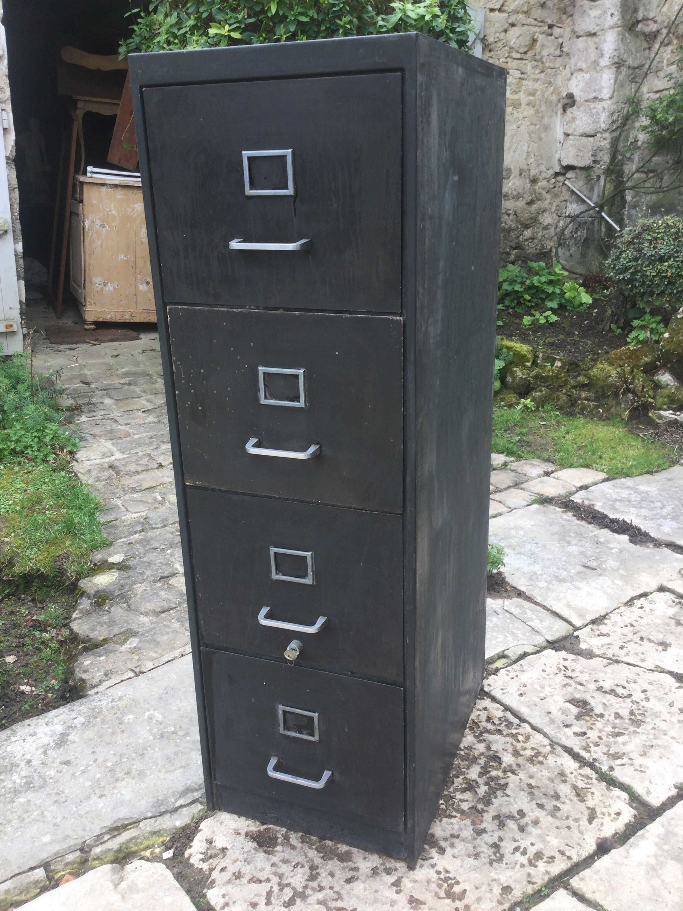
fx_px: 816
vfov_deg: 58.4
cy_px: 456
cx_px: 342
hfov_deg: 45.4
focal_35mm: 31
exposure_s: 1/105
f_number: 2.4
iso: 25
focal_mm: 3.3
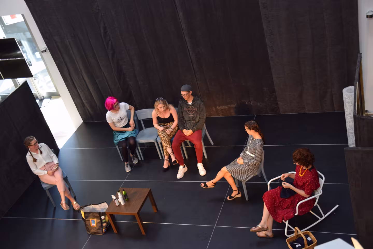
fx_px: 497
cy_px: 124
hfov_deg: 41.1
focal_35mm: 48
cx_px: 186
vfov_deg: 28.1
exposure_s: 1/60
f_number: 4.2
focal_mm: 32
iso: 400
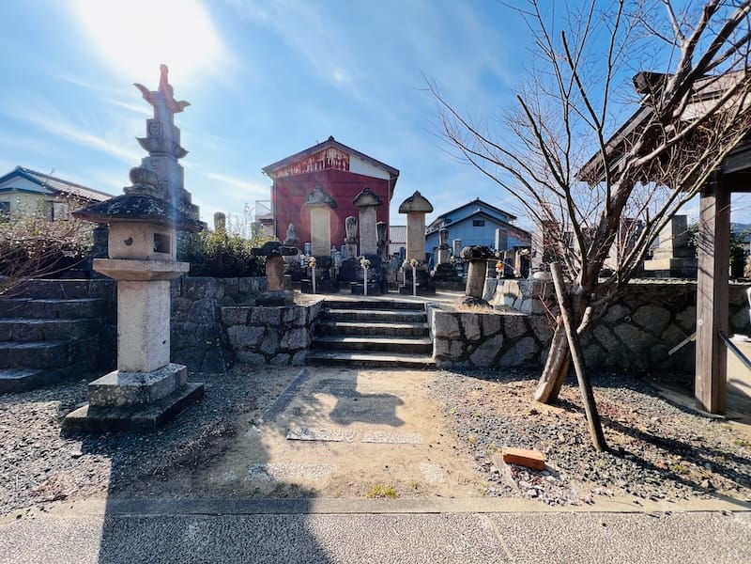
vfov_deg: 89.9
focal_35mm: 13
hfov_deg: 106.2
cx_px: 376
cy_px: 282
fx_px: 282
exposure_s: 1/657
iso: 32
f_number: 1.8
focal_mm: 1.57
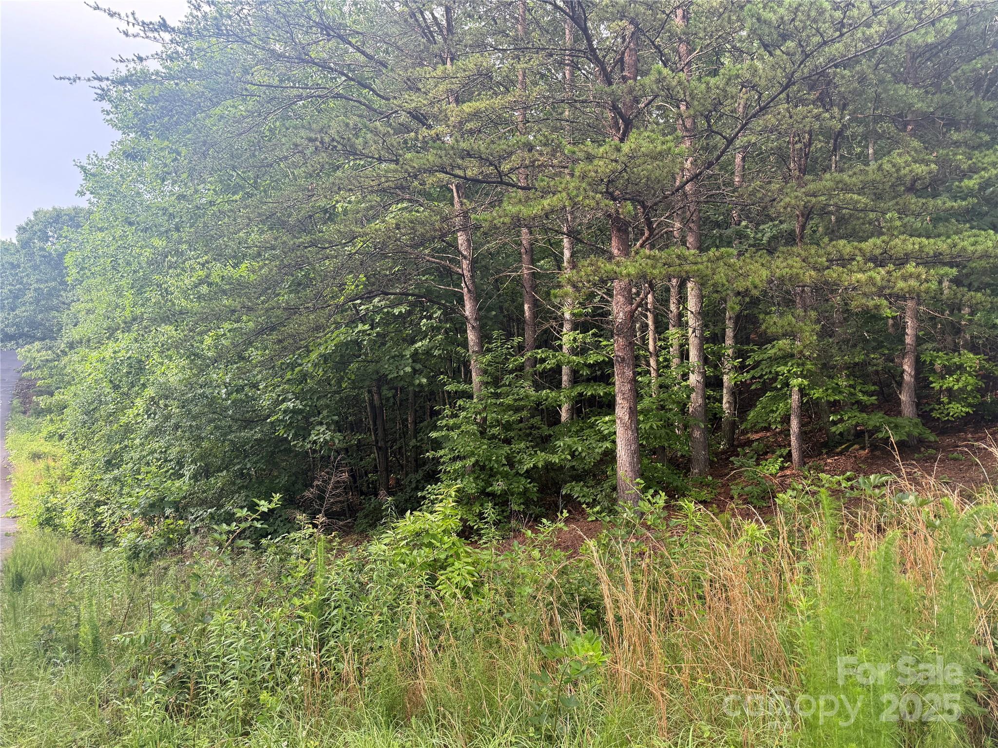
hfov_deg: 71.6
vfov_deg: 56.8
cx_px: 499
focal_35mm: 24
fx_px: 692
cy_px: 374
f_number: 1.78
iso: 100
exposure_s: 1/428
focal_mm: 6.76
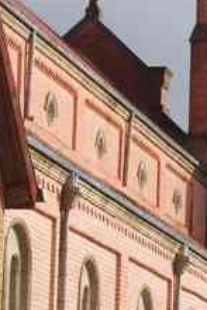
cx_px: 314
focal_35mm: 264
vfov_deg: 7.8
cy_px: 299
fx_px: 2272
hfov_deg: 5.2
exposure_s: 1/125
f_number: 11
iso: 200
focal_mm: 38.8
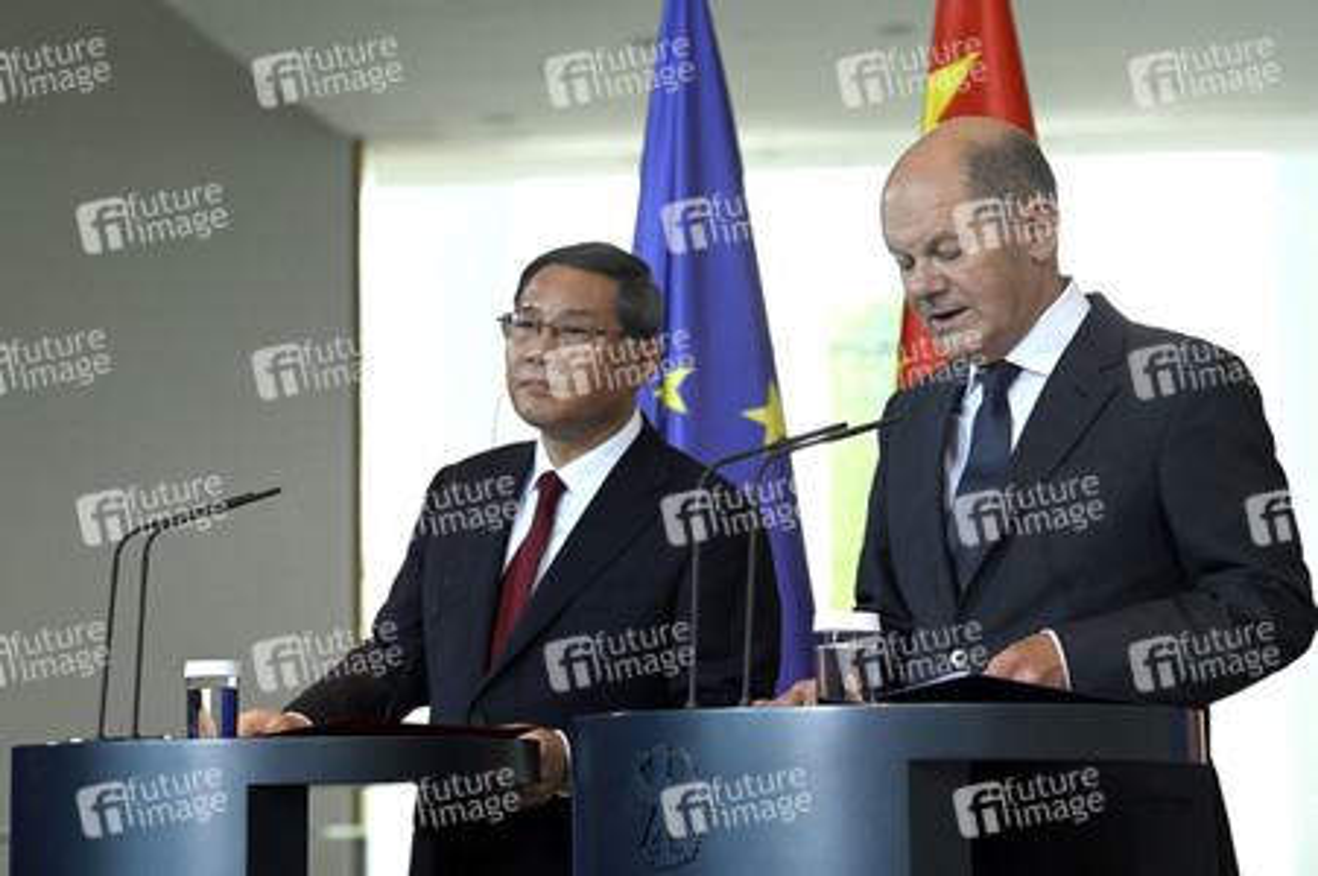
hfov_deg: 21.5
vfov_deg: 14.4
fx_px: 3475
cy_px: 438
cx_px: 659
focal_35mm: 95
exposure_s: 1/800
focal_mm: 95
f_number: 5
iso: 6400
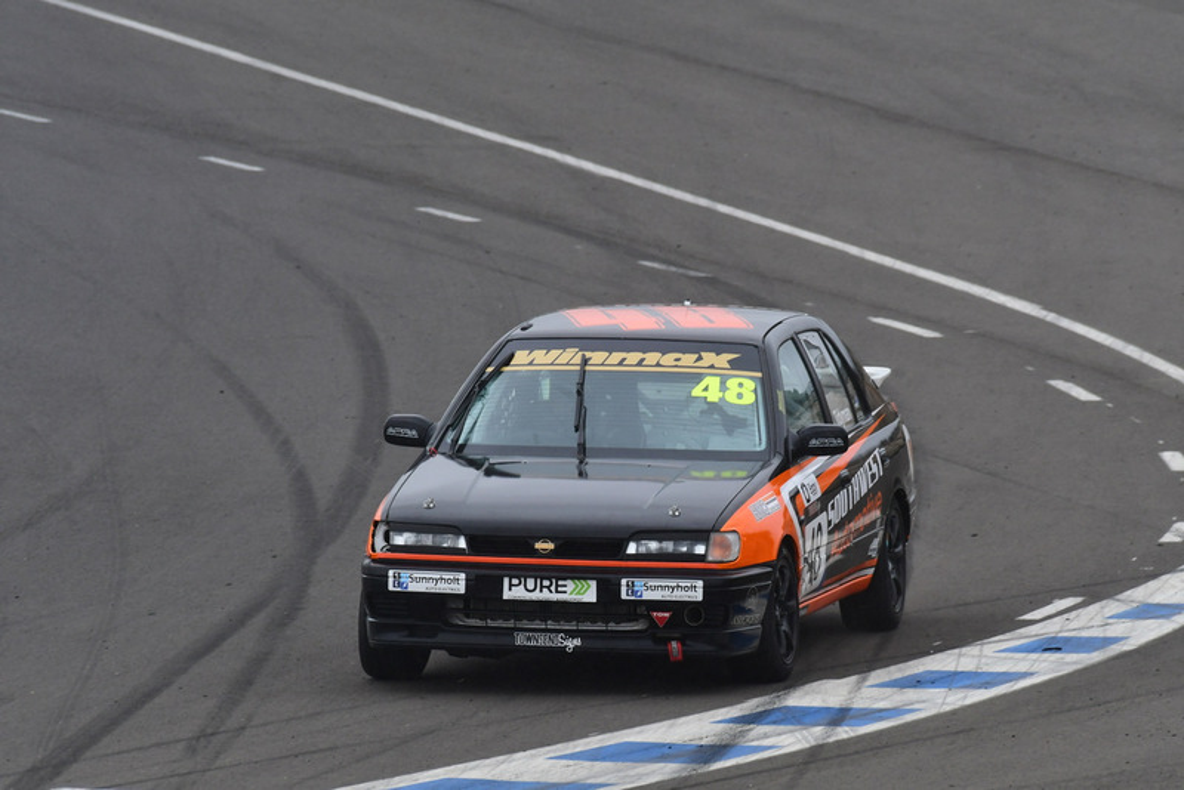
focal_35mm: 750
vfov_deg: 1.8
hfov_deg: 2.7
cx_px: 592
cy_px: 395
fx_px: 24674
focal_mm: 500
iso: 640
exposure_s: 1/640
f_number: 10
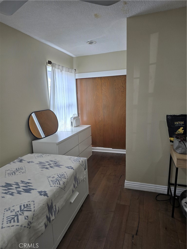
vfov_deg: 73.9
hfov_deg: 58.9
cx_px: 94
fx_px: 166
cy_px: 124
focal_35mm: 23
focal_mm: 6.3
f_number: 1.7
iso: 50
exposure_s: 1/120
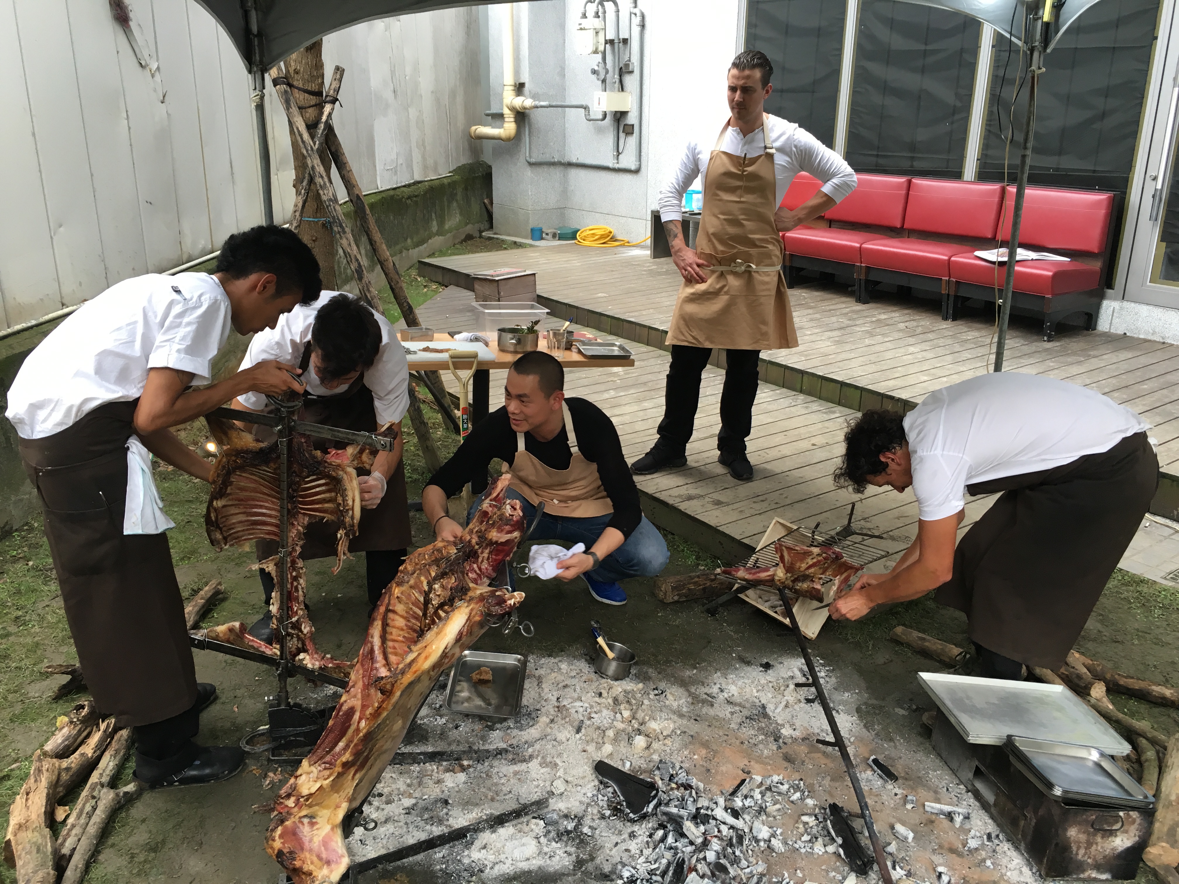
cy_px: 442
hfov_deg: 61.7
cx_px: 590
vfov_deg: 48.2
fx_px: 988
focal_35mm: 29
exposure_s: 1/40
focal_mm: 4.15
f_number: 2.2
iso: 25
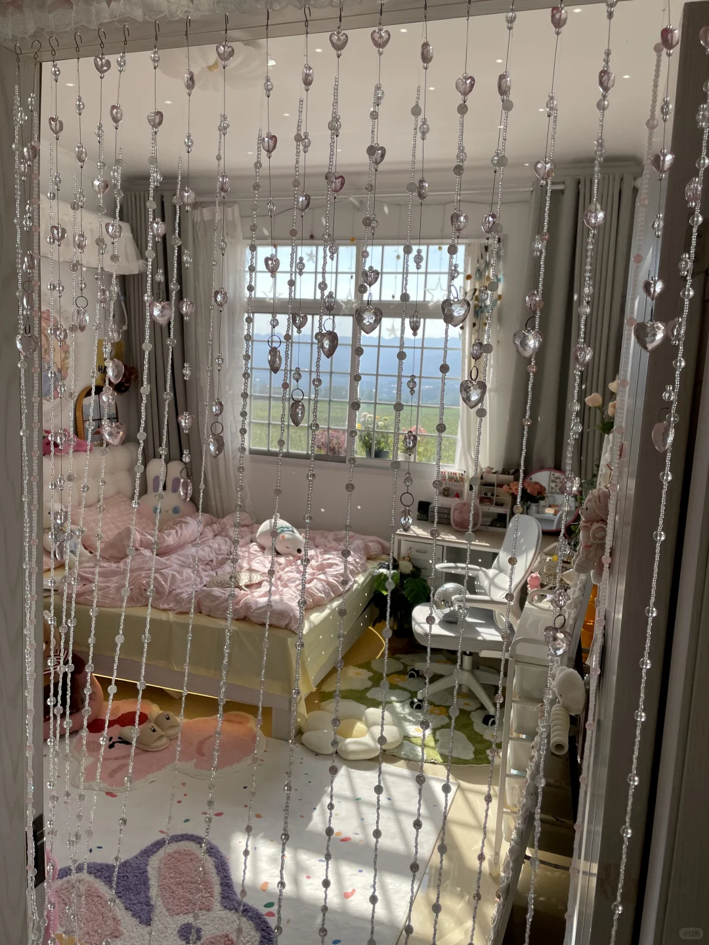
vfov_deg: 67.3
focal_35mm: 26
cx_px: 354
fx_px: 710
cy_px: 472
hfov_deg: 53.1
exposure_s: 1/1125
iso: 32
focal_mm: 4.2
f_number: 1.6
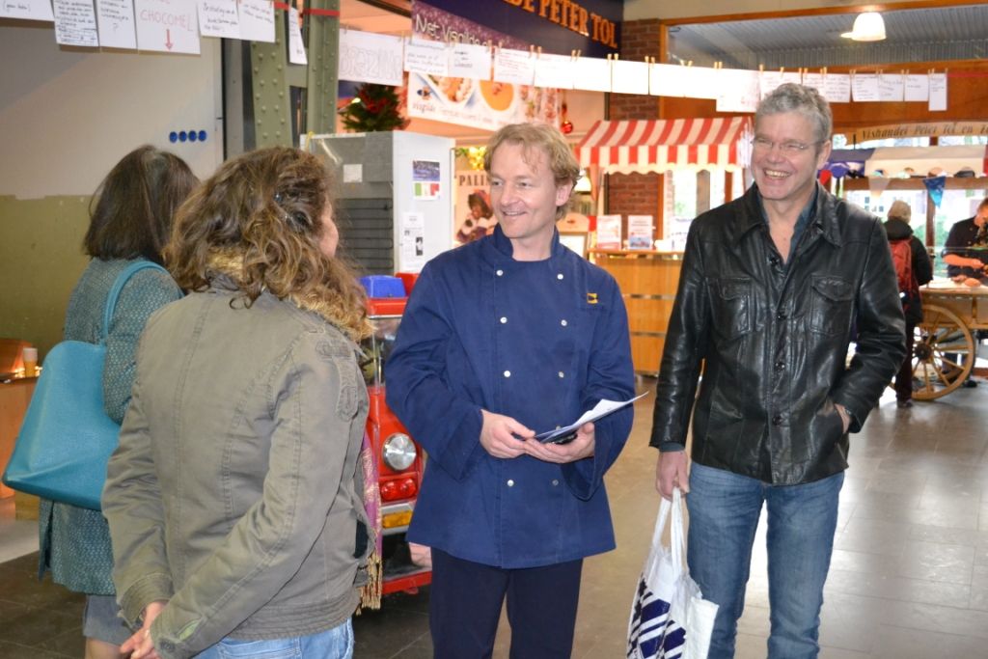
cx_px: 494
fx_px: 1070
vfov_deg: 34.2
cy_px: 330
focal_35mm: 39
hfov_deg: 49.5
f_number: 4.2
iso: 2500
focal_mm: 26
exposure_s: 1/60
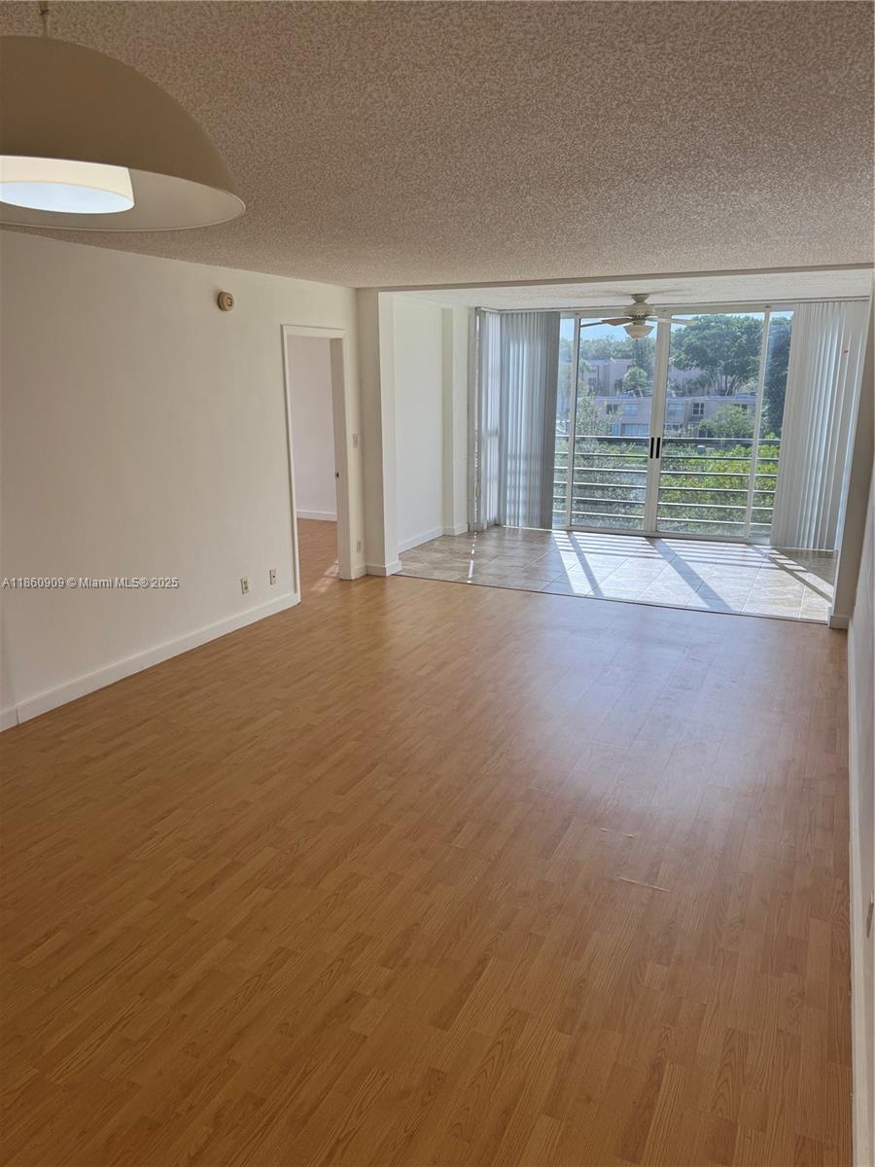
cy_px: 584
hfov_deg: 56.8
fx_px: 809
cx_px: 438
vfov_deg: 71.6
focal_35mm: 24
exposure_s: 1/372
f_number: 1.78
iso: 80
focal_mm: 6.76
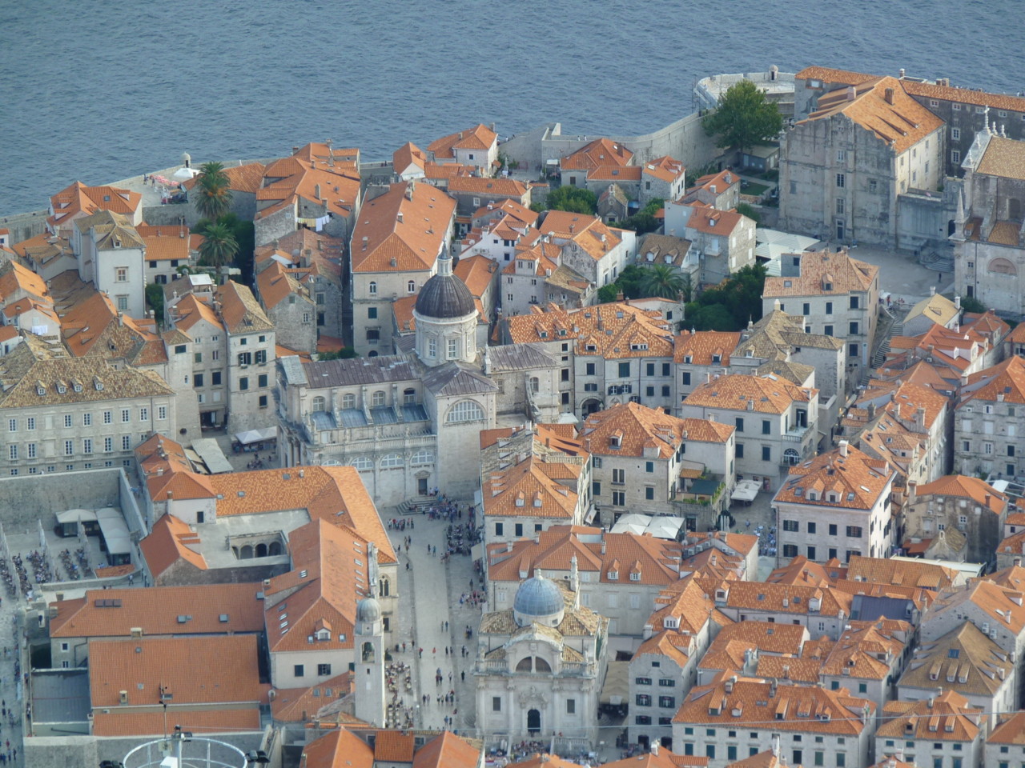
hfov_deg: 8.1
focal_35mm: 243
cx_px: 512
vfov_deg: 6.1
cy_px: 384
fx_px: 7195
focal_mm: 43.3
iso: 80
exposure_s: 1/100
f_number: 3.7
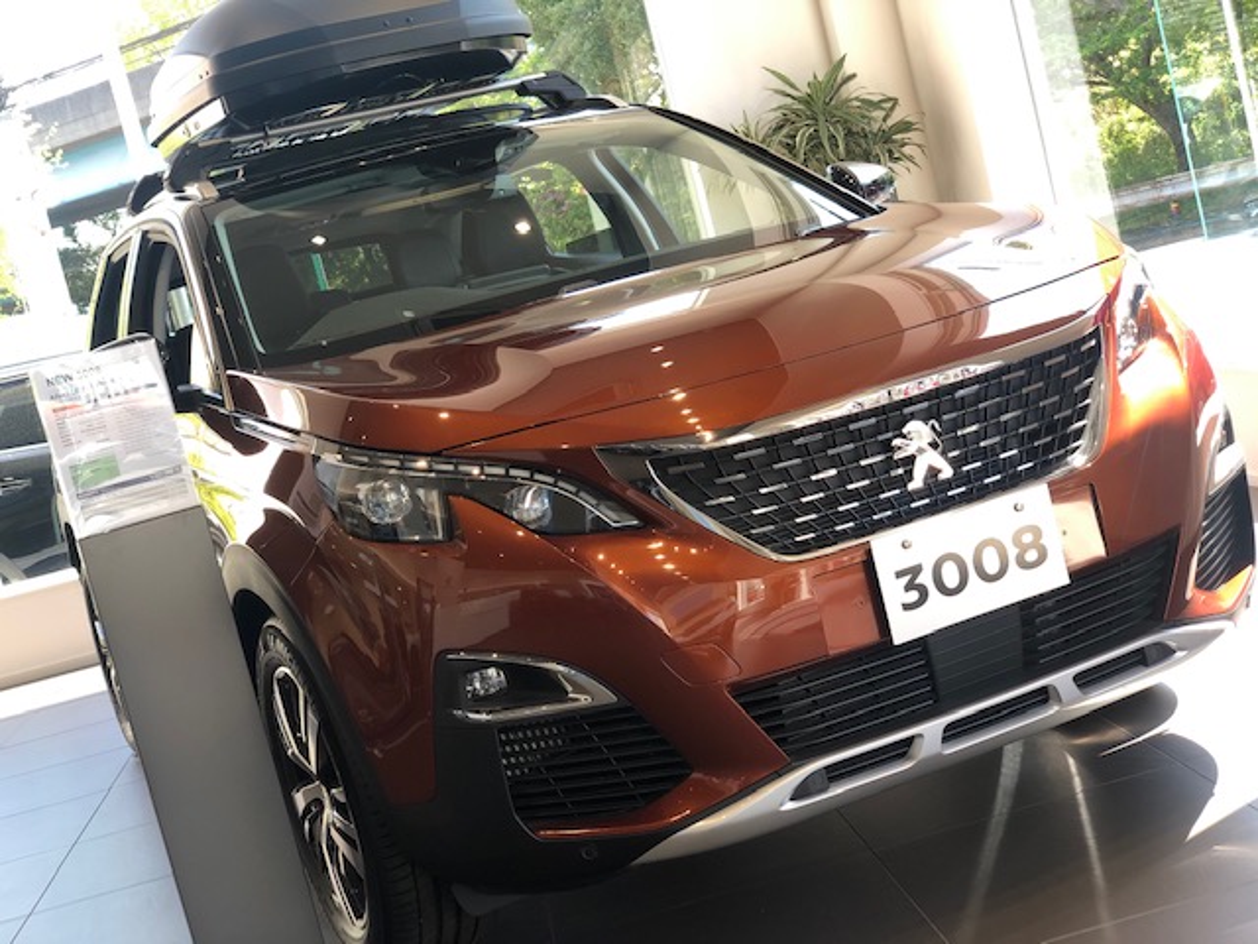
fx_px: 1890
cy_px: 472
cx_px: 629
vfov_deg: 28.0
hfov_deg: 36.8
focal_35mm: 52
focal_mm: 6
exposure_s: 1/60
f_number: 2.4
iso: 25
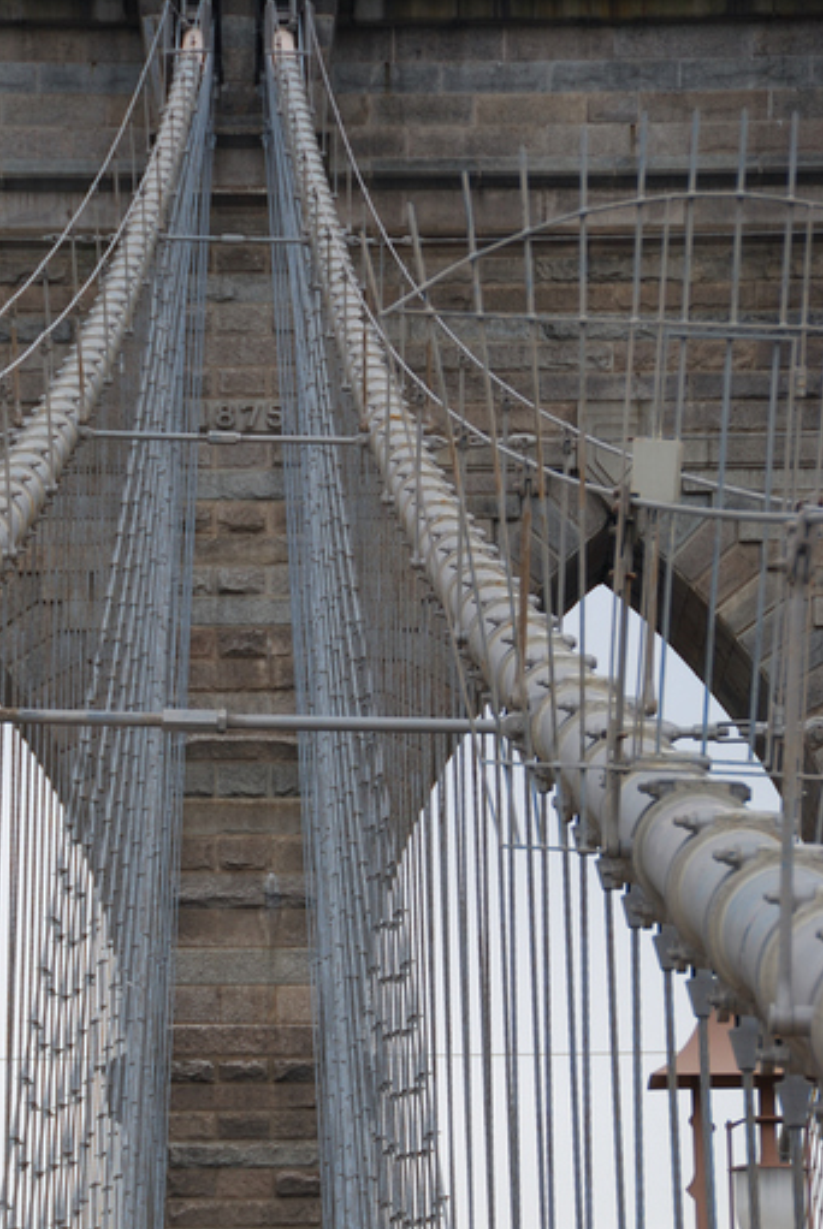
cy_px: 827
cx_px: 277
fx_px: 7865
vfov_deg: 8.9
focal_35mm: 230
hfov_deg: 6.0
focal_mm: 112
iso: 100
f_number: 5.6
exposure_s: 1/60
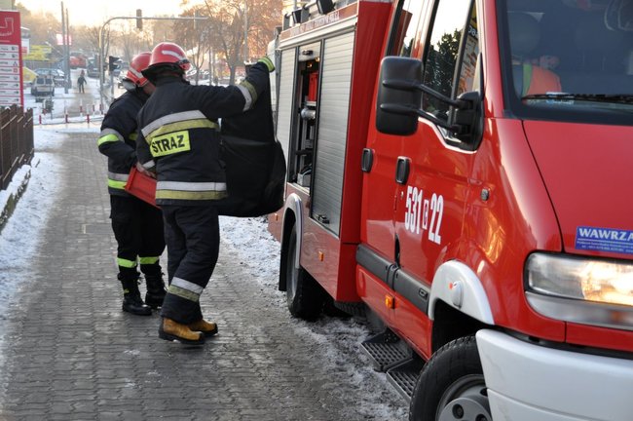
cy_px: 210
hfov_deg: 30.5
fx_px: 1159
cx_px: 316
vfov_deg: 20.6
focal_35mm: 66
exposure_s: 1/125
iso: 360
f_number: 5.6
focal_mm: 44
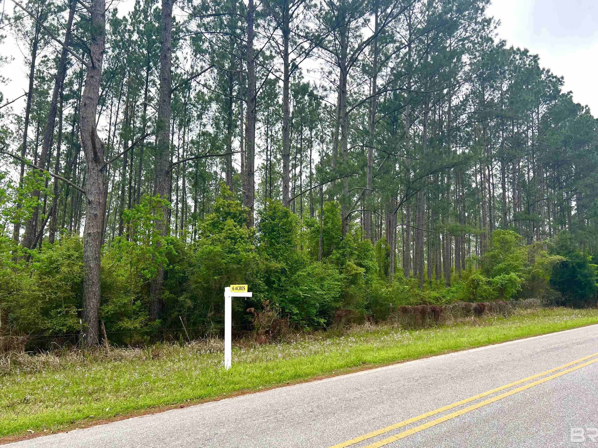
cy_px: 230
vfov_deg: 49.7
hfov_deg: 63.4
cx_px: 315
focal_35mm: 28
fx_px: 484
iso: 50
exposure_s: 1/1159
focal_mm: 5.7
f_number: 1.5
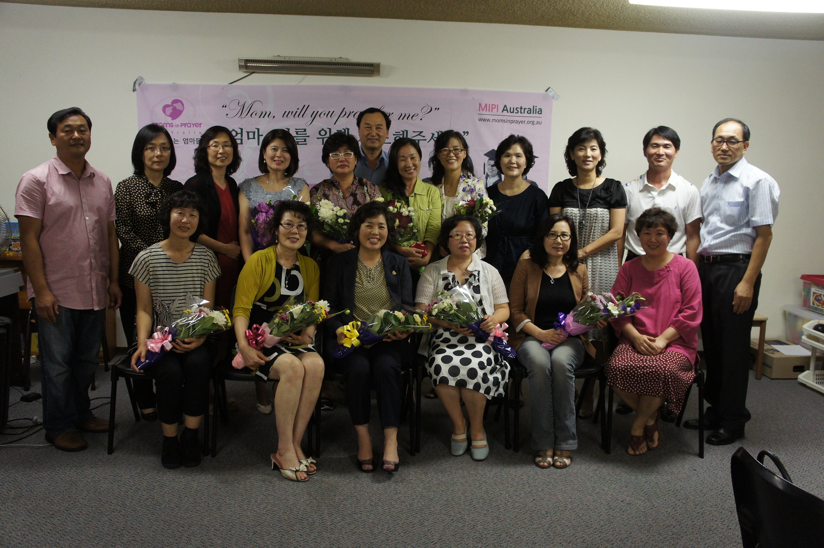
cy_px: 274
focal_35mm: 32
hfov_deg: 59.5
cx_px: 412
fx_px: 720
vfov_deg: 41.6
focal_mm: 21
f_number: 4
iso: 1250
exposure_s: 1/40
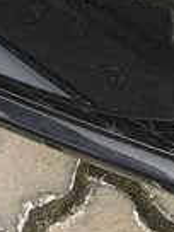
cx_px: -162
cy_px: -374
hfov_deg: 8.3
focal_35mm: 170
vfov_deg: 9.8
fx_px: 1139
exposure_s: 1/894
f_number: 2.2
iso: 25
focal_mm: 4.15
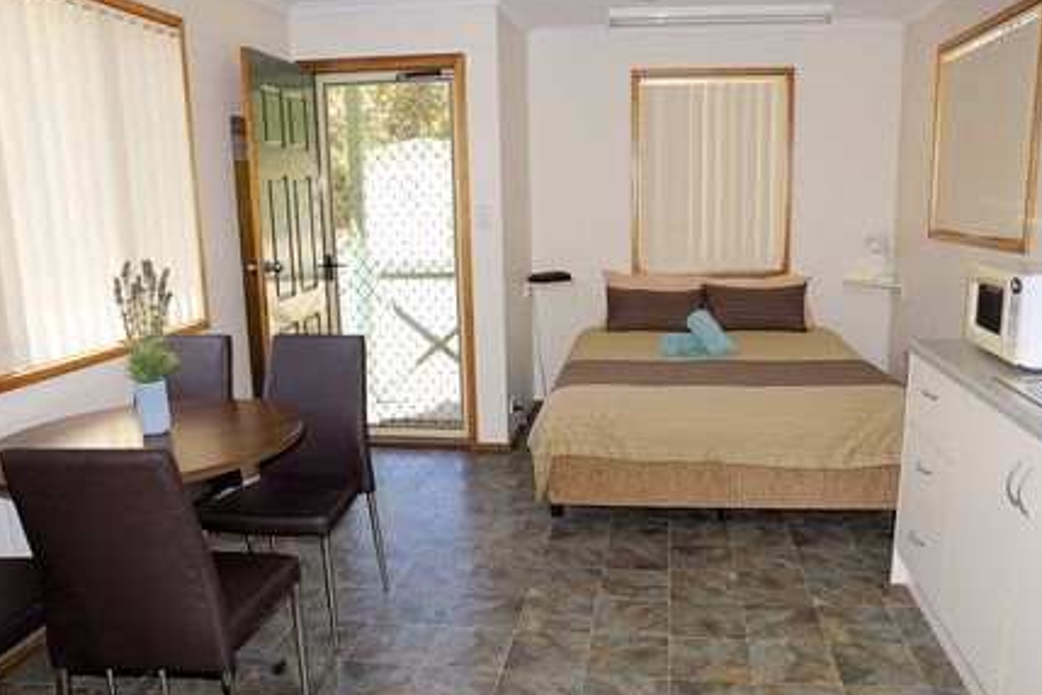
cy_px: 374
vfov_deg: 45.5
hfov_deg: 64.3
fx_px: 827
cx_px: 571
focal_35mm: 29
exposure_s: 1/60
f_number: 4
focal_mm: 17
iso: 125
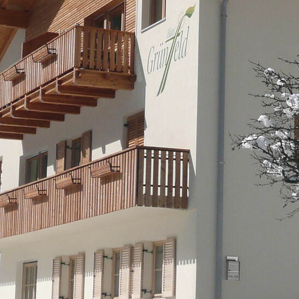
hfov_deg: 12.5
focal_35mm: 139
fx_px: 1358
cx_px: 271
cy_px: 101
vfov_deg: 12.5
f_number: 10
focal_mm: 7.3
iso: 100
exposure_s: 1/320
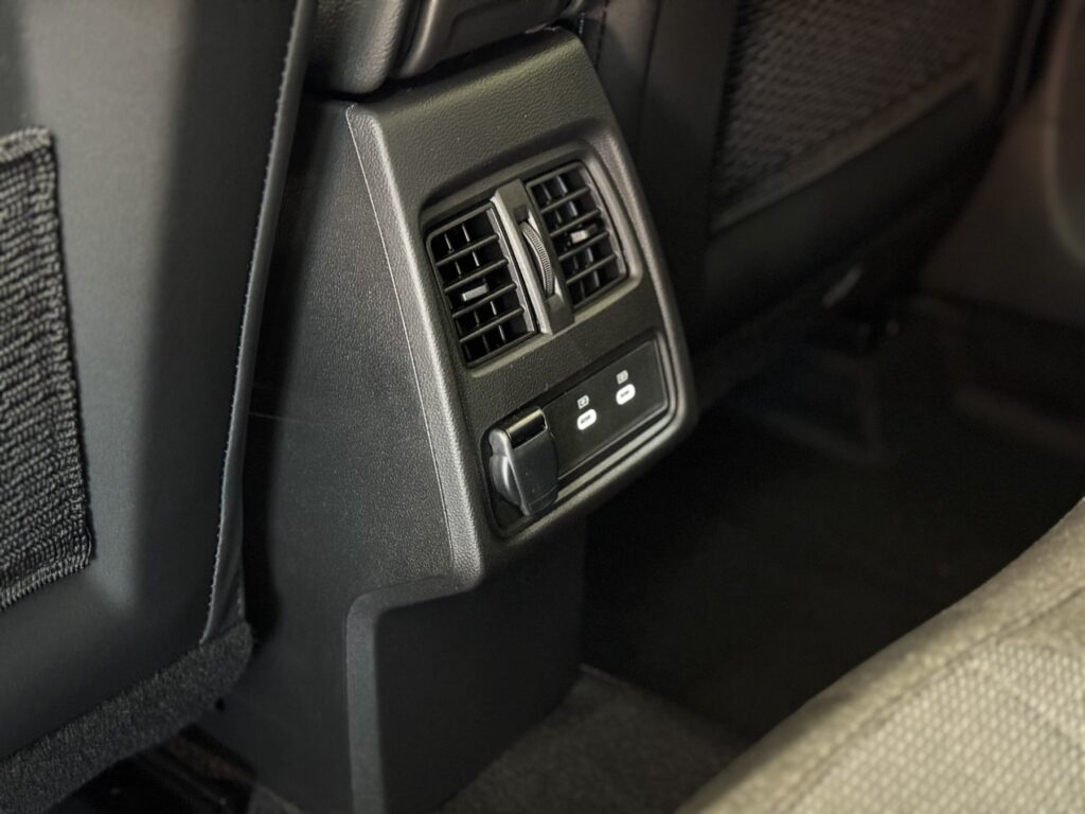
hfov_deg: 39.7
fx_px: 1505
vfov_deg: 30.3
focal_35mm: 48
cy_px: 407
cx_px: 542
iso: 2000
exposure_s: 1/17
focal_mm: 6.76
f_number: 1.78
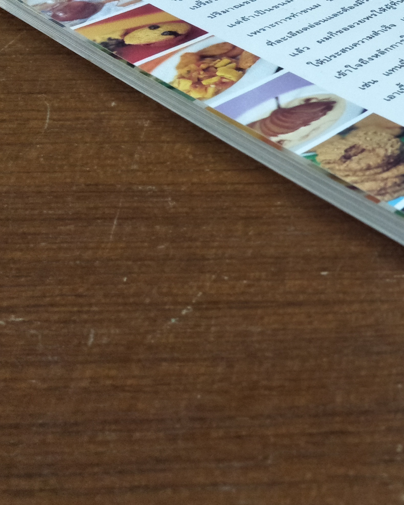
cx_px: 431
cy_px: 154
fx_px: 613
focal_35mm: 41
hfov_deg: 32.6
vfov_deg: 43.9
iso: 203
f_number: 2.2
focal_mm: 3.46
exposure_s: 1/33
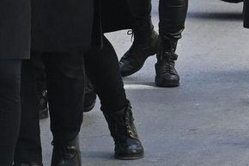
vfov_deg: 2.6
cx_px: 288
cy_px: -136
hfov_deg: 3.9
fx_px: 3664
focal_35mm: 530
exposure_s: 1/400
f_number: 5.6
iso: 320
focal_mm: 64
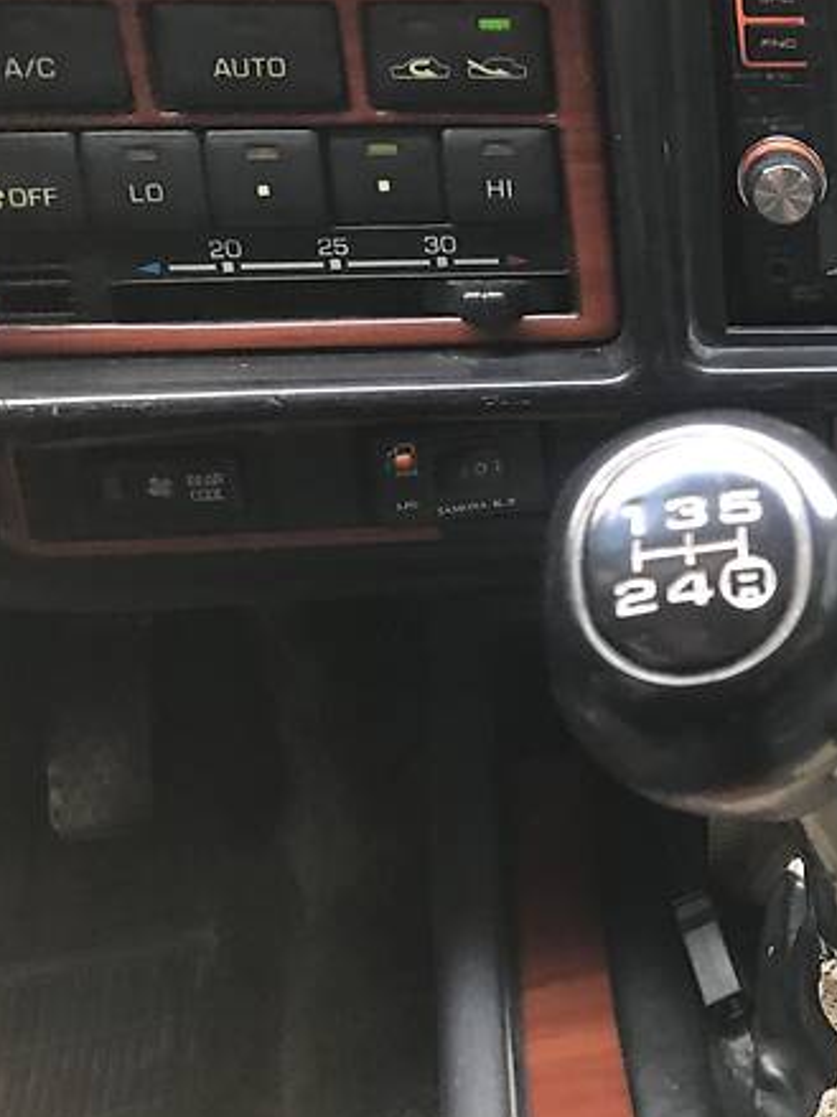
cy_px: 489
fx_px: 1645
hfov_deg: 25.8
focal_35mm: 51
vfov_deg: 37.4
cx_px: 987
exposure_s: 1/15
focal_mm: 4
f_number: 1.8
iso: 100
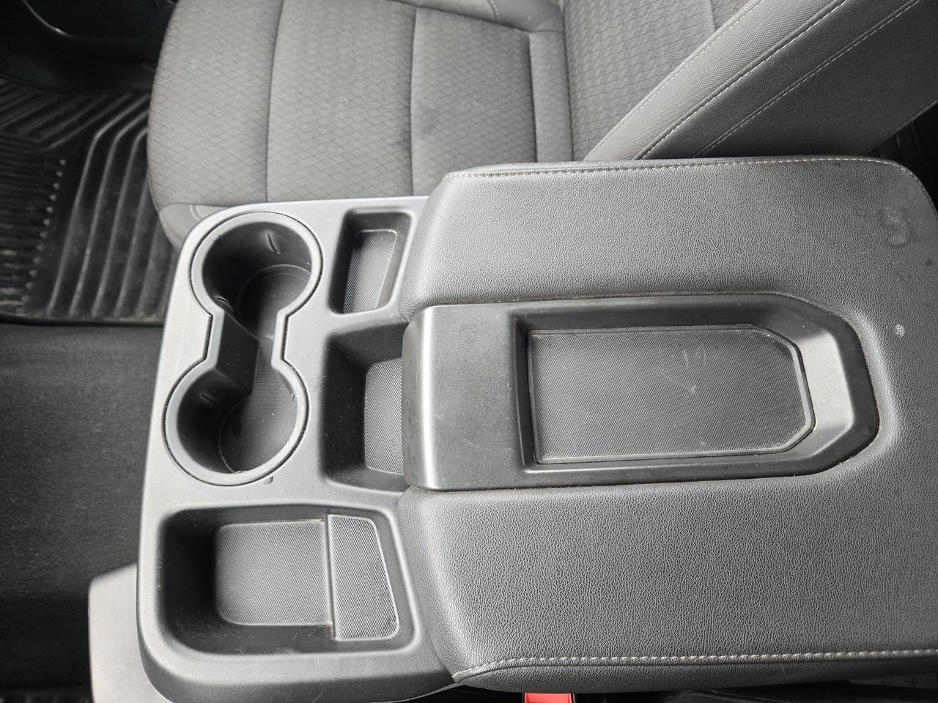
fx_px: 623
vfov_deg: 58.9
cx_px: 469
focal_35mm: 23
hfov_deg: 73.9
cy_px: 352
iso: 200
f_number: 1.8
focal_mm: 5.4
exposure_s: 1/180
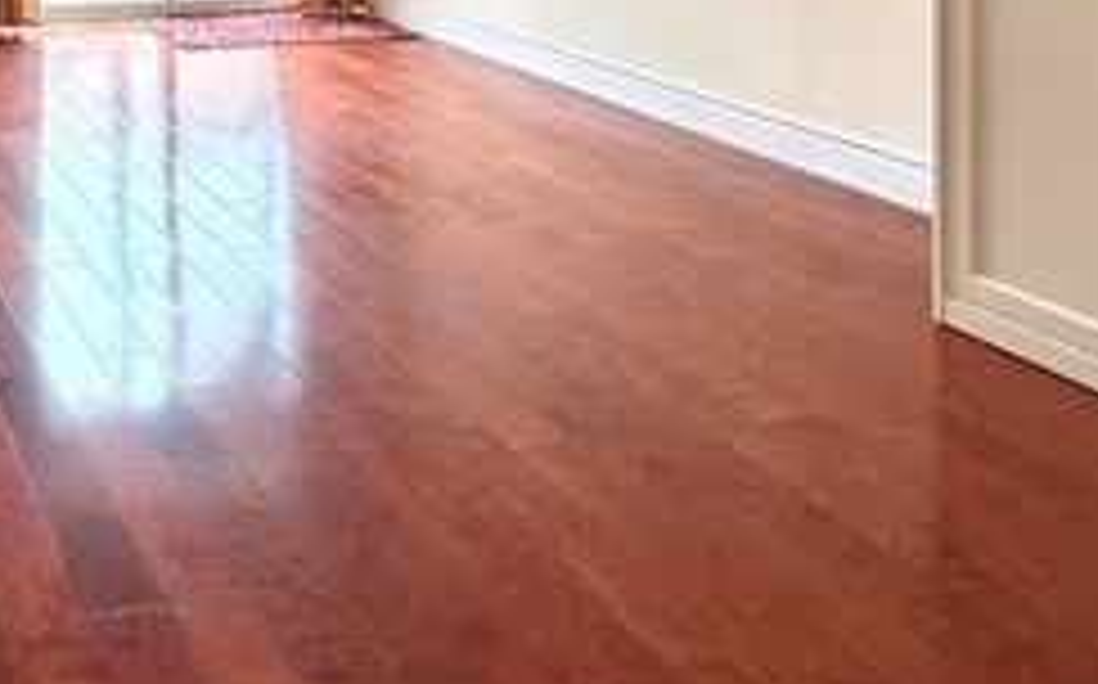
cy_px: -198
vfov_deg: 27.5
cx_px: -94
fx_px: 1166
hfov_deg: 41.0
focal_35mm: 39
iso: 64
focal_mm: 2.22
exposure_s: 1/249
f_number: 2.2
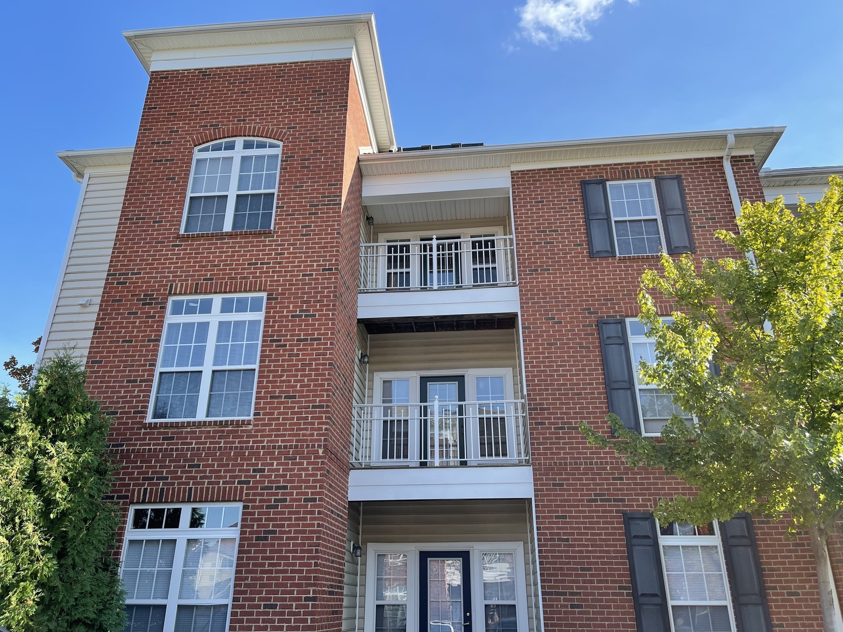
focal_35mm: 26
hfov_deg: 67.3
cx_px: 422
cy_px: 316
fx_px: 633
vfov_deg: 53.1
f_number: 1.6
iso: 32
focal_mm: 5.1
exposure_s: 1/1003
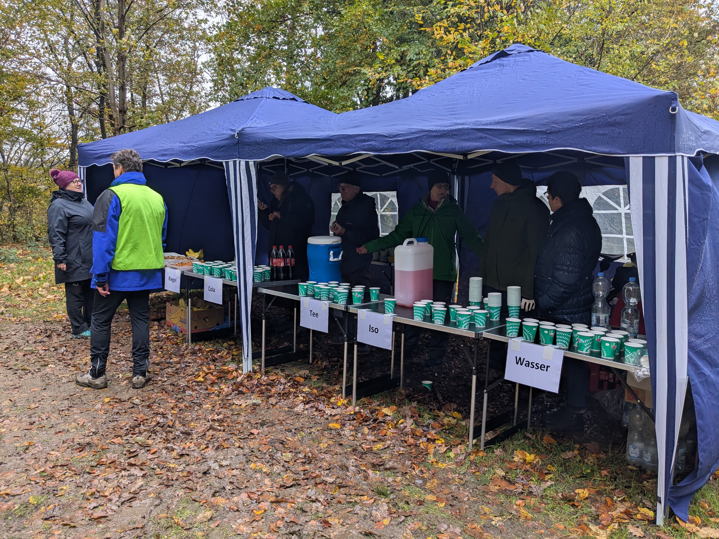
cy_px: 270
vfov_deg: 51.4
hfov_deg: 65.3
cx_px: 360
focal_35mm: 27
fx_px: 561
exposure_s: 1/136
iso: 55
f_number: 1.73
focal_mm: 4.38
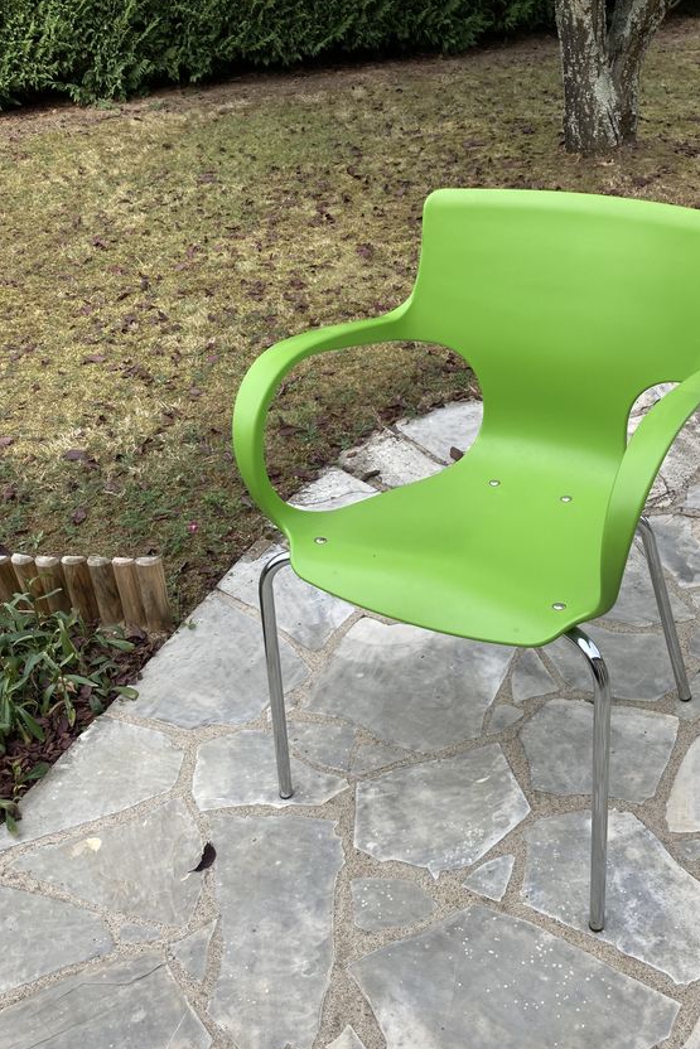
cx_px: 452
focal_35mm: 35
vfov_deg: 54.3
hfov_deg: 37.6
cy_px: 582
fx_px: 1020
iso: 20
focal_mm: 3.99
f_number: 1.8
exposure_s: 1/706
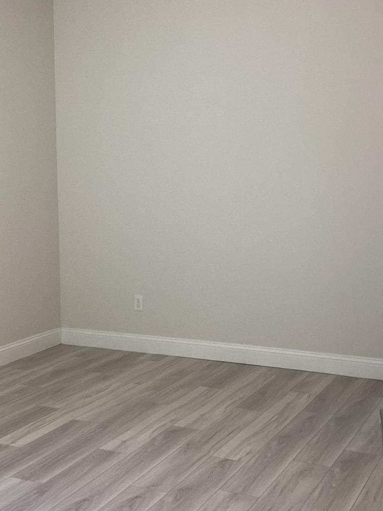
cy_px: 222
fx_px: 738
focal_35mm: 50
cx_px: 163
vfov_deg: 38.1
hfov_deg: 29.1
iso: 50
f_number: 2.4
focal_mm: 3.3
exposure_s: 1/120
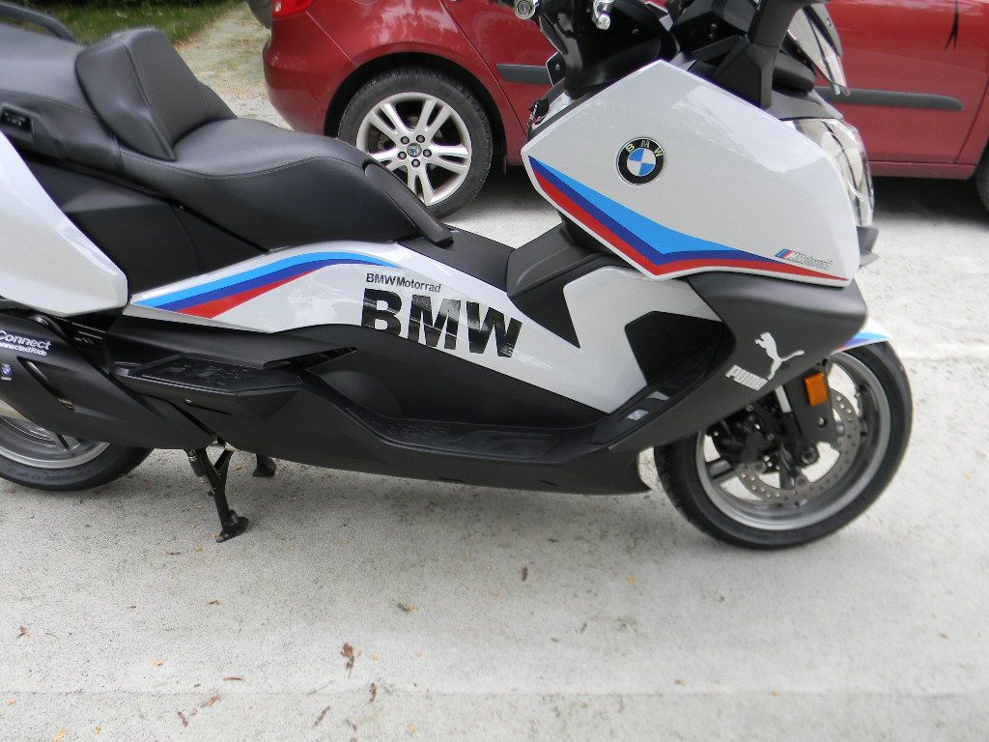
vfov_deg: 39.7
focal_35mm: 36
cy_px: 371
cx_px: 494
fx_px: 1029
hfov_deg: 51.4
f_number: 3.7
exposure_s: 1/80.3
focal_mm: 6.4
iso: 80
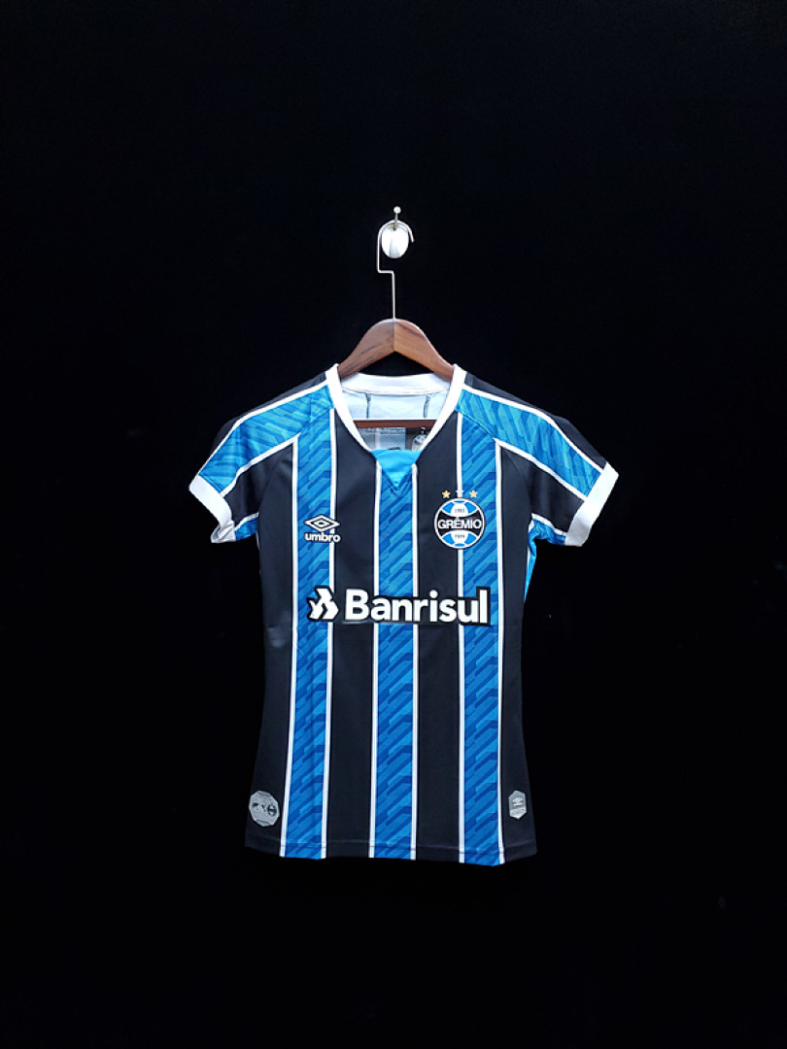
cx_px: 394
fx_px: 788
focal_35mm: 26
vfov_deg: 67.3
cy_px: 524
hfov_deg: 53.1
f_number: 1.5
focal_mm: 4.3
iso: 200
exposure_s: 1/15
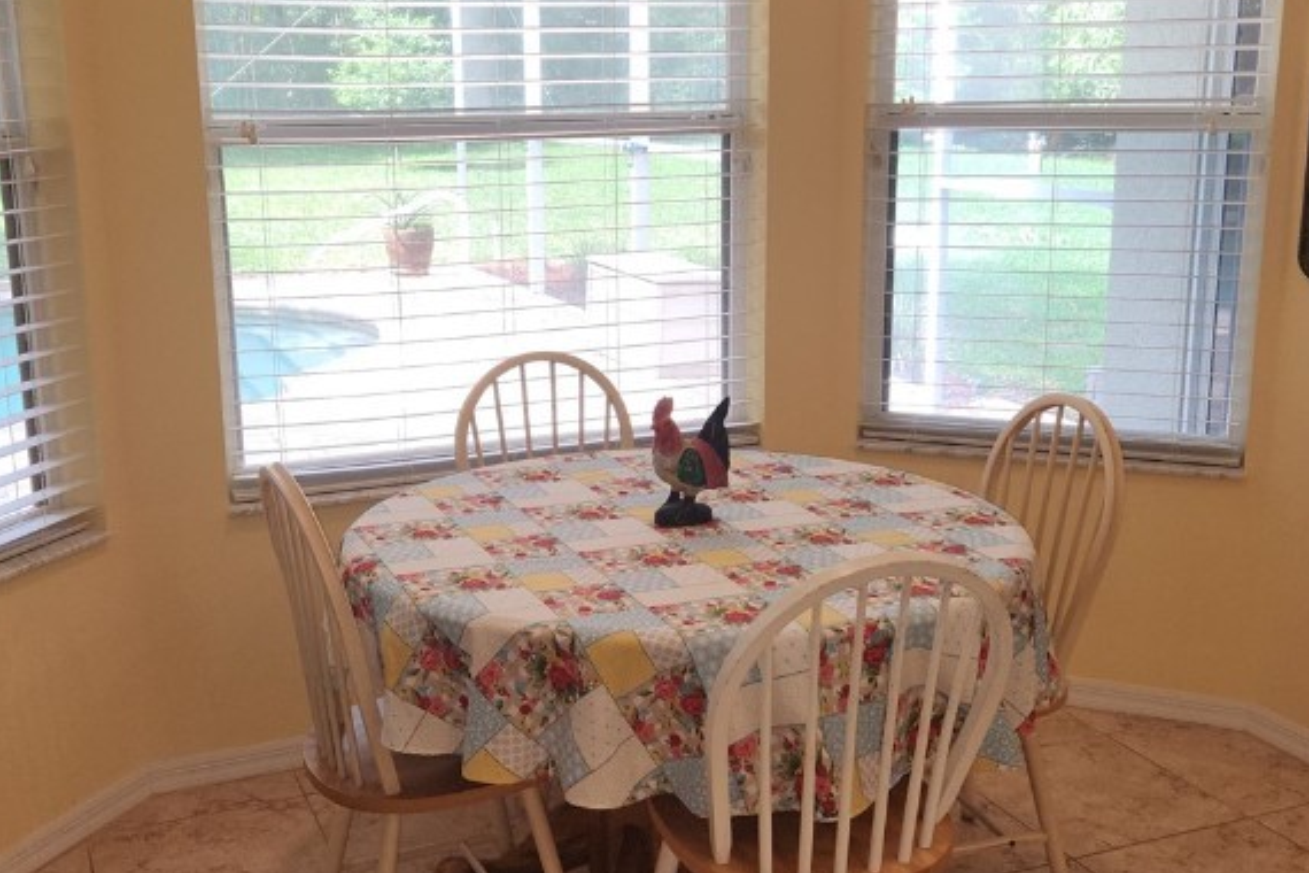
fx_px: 1563
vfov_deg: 31.2
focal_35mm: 43
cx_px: 599
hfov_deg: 45.4
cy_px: 411
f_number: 1.8
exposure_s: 1/60
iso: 40
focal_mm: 5.4
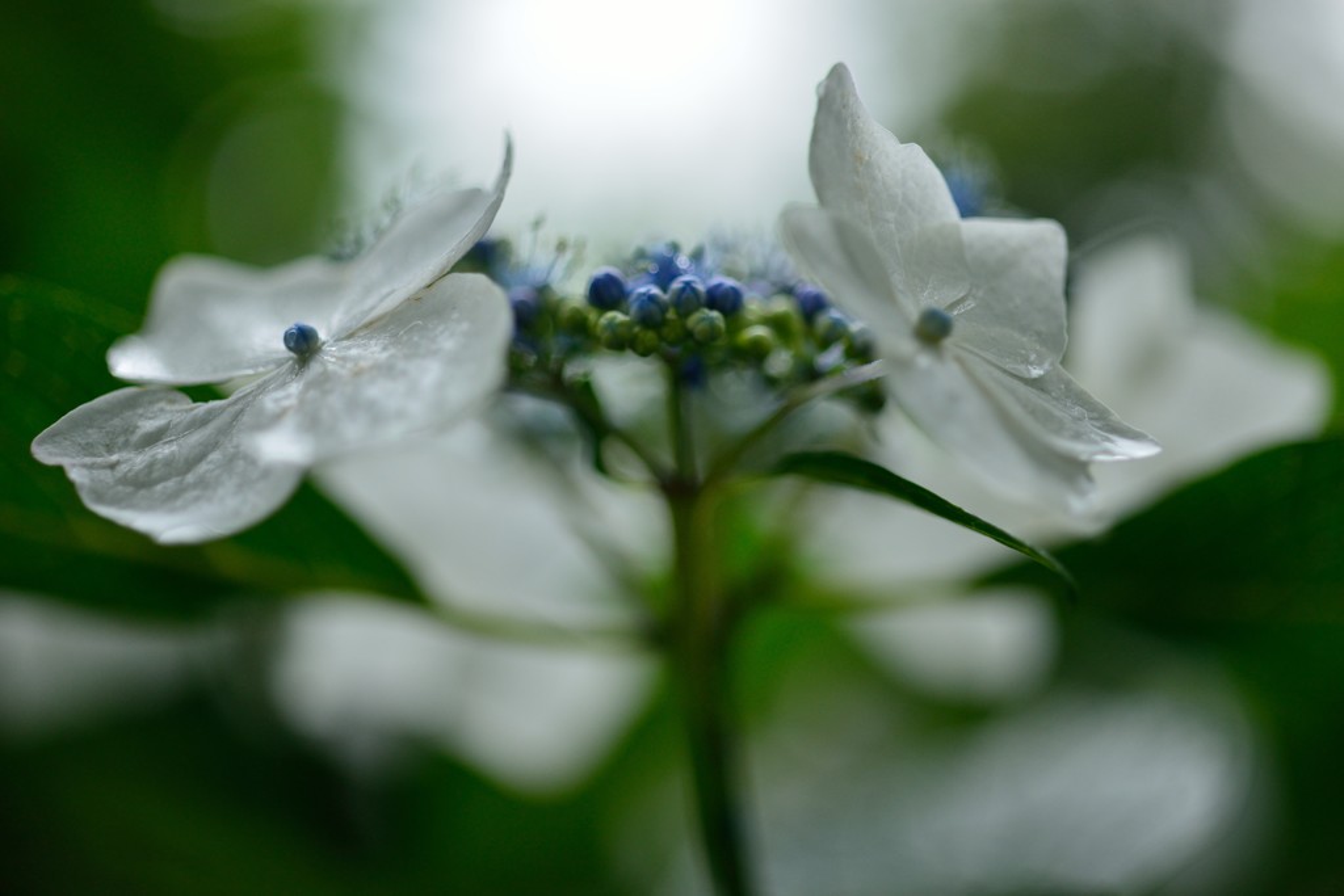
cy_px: 448
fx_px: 1867
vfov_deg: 27.0
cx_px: 672
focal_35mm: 50
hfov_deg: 39.6
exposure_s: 1/2500
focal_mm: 50
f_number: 2
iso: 500
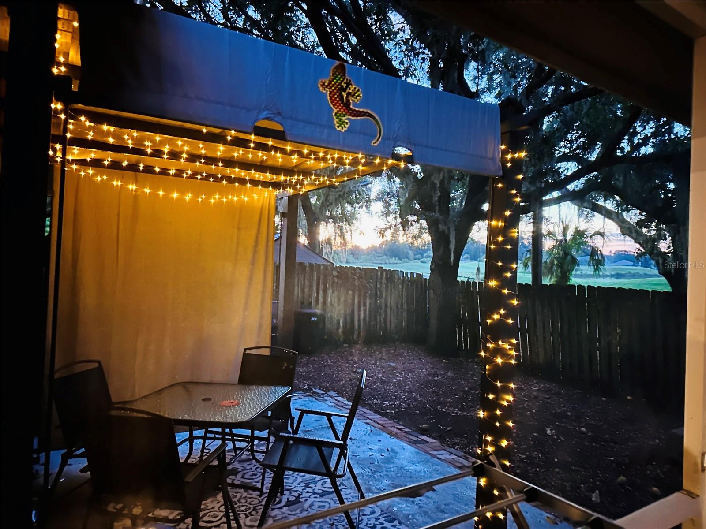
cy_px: 264
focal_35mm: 24
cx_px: 353
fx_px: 489
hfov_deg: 71.6
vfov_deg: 56.8
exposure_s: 1/15
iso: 3200
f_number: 1.78
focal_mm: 6.86
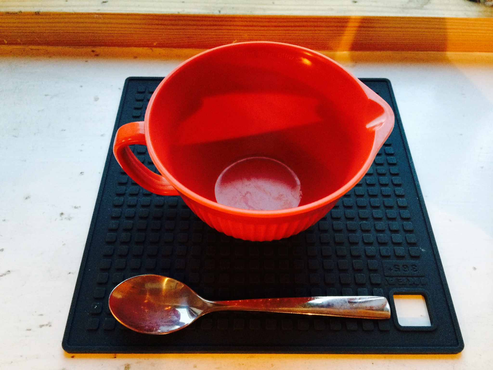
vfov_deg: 46.8
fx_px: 427
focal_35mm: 30
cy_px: 185
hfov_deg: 60.0
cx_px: 246
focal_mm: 4.12
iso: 320
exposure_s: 1/20
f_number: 2.2
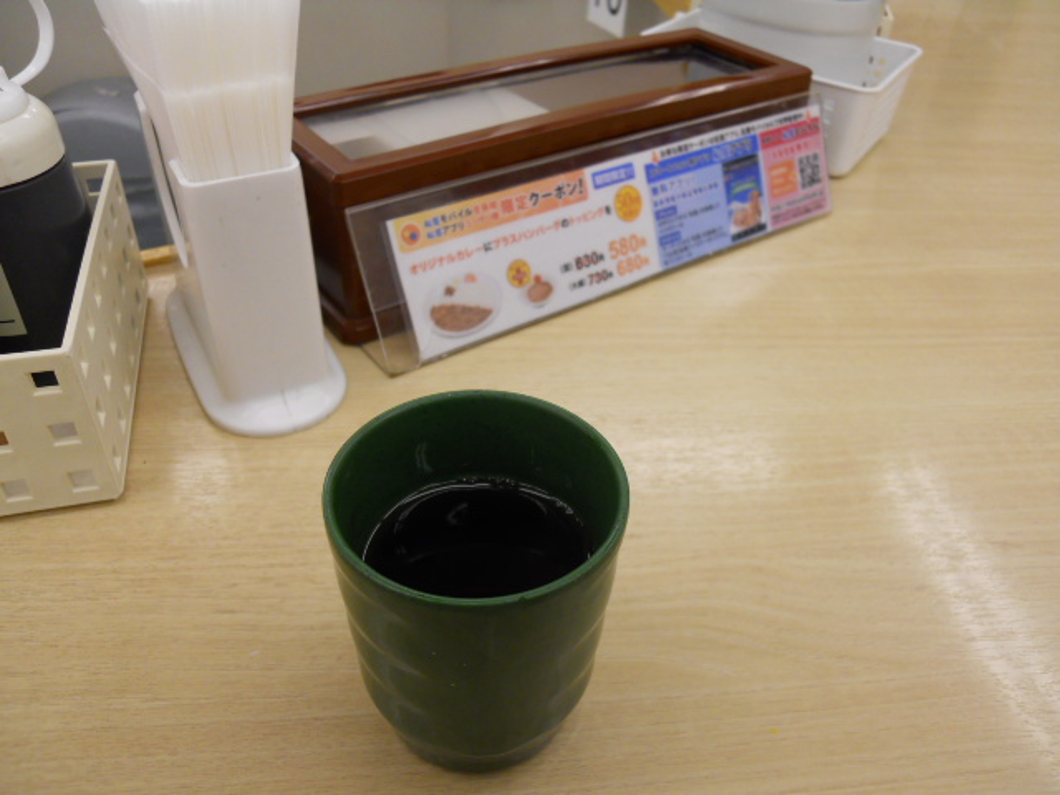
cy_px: 398
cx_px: 530
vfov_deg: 49.7
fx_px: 857
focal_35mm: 28
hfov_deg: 63.4
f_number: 2.7
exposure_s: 1/250
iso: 200
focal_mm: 5
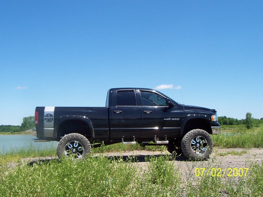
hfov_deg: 50.1
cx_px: 132
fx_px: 281
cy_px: 98
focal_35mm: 37
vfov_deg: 38.7
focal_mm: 5.6
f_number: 5.6
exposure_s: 1/350
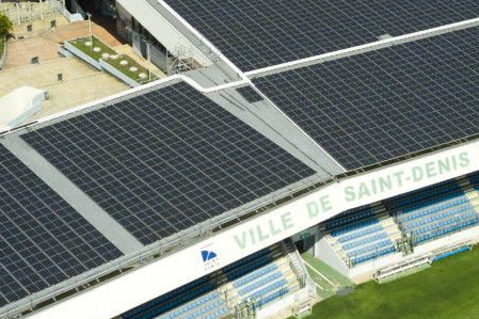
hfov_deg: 23.7
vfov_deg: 15.8
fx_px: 1144
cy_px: 108
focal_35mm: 86
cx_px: 249
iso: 100
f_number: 5.6
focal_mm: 10.26
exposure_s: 1/500
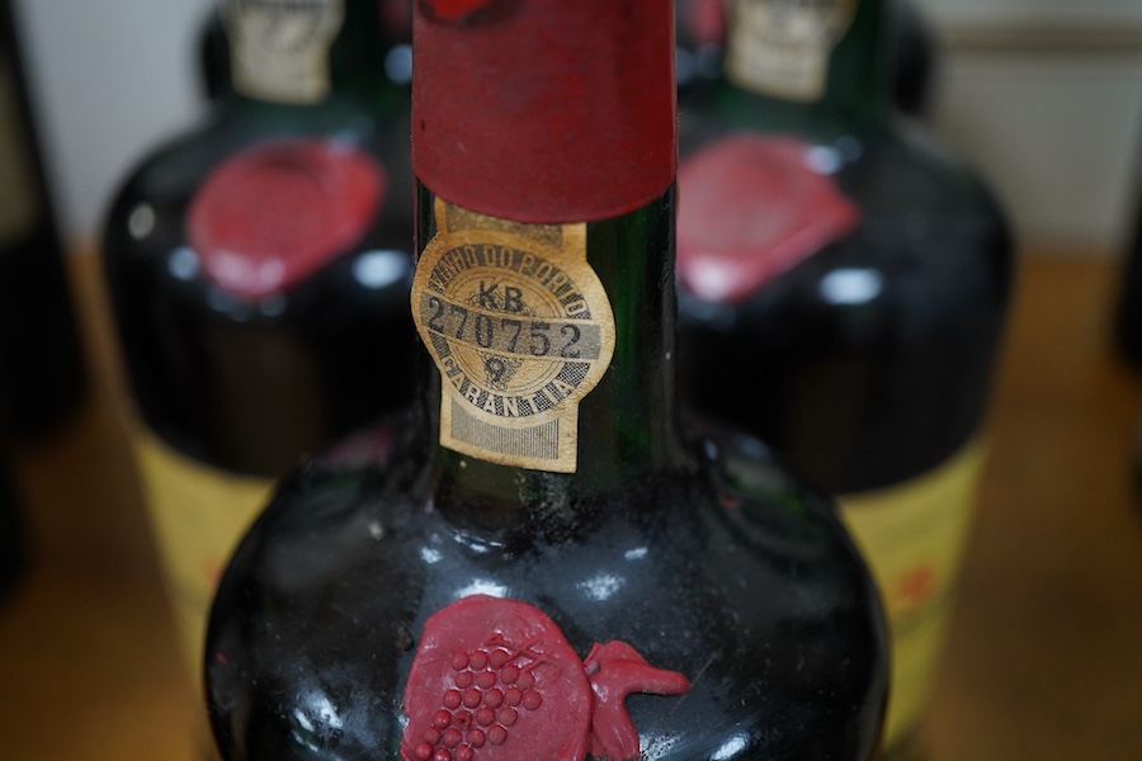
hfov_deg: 43.6
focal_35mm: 45
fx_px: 1427
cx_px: 571
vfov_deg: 29.9
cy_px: 380
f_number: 5.6
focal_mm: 30
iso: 1250
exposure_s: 1/125
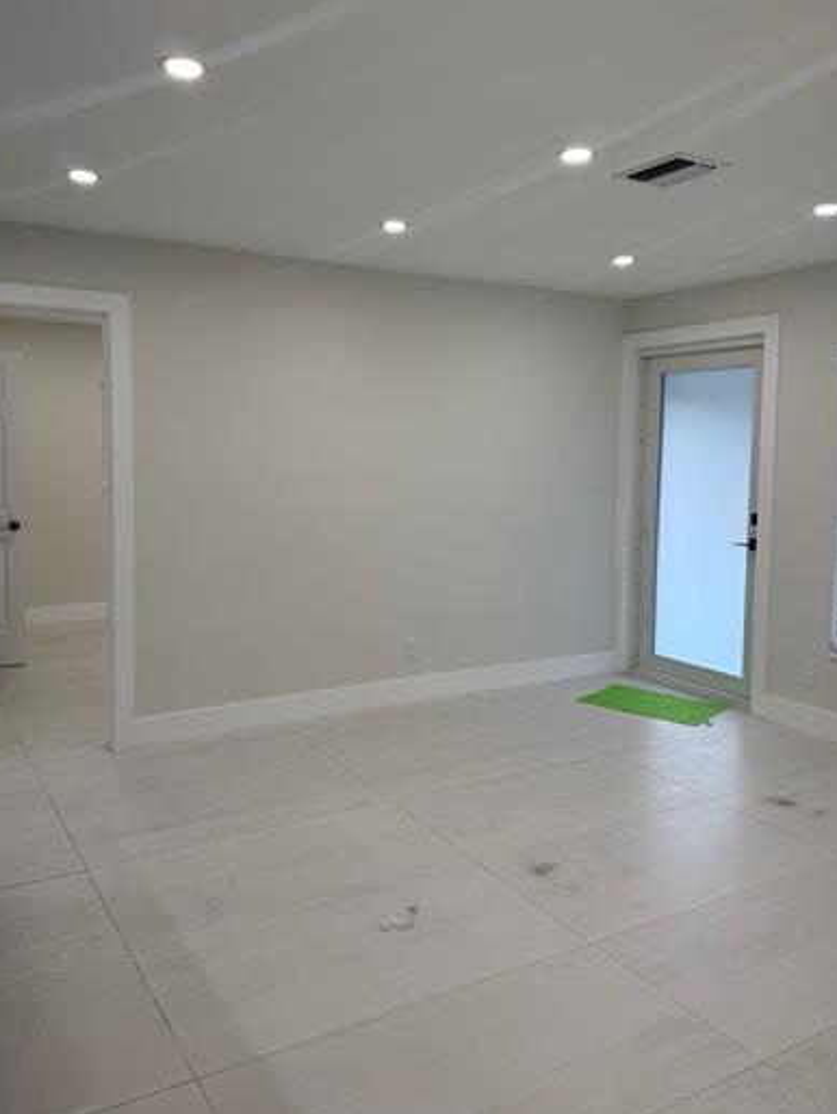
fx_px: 902
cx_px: 399
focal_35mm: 28
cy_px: 507
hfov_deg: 49.8
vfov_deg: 63.3
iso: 100
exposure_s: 1/225
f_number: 1.78
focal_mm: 6.76
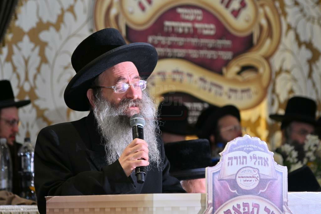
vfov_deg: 7.6
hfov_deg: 11.4
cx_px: 160
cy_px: 107
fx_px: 1604
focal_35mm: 180
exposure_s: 1/160
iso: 500
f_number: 4
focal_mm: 120
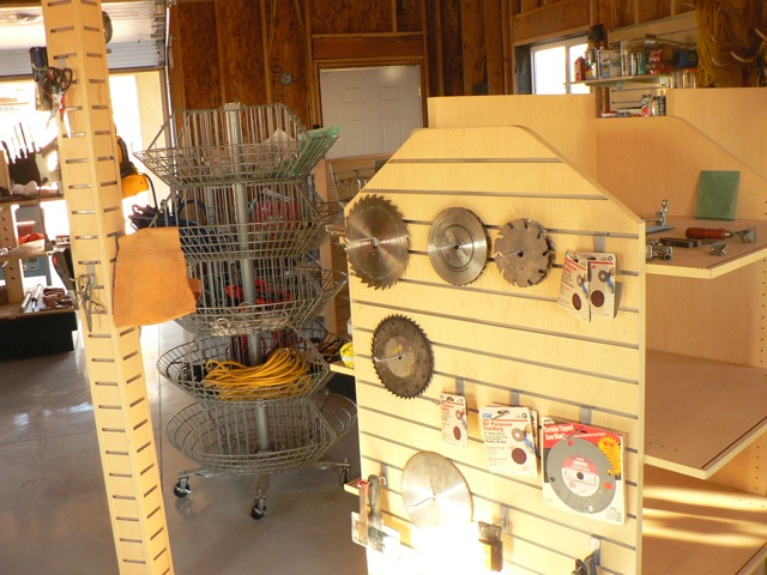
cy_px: 288
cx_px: 384
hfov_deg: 51.4
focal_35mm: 36
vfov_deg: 39.7
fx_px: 798
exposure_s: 1/50
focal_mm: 6
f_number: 2.8
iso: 200
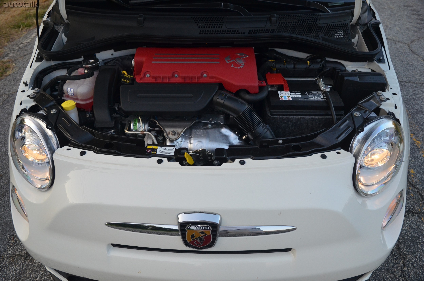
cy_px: 140
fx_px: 300
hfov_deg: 70.5
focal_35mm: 26
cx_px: 212
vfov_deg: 50.2
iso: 900
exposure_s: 1/500
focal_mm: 17
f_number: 2.8
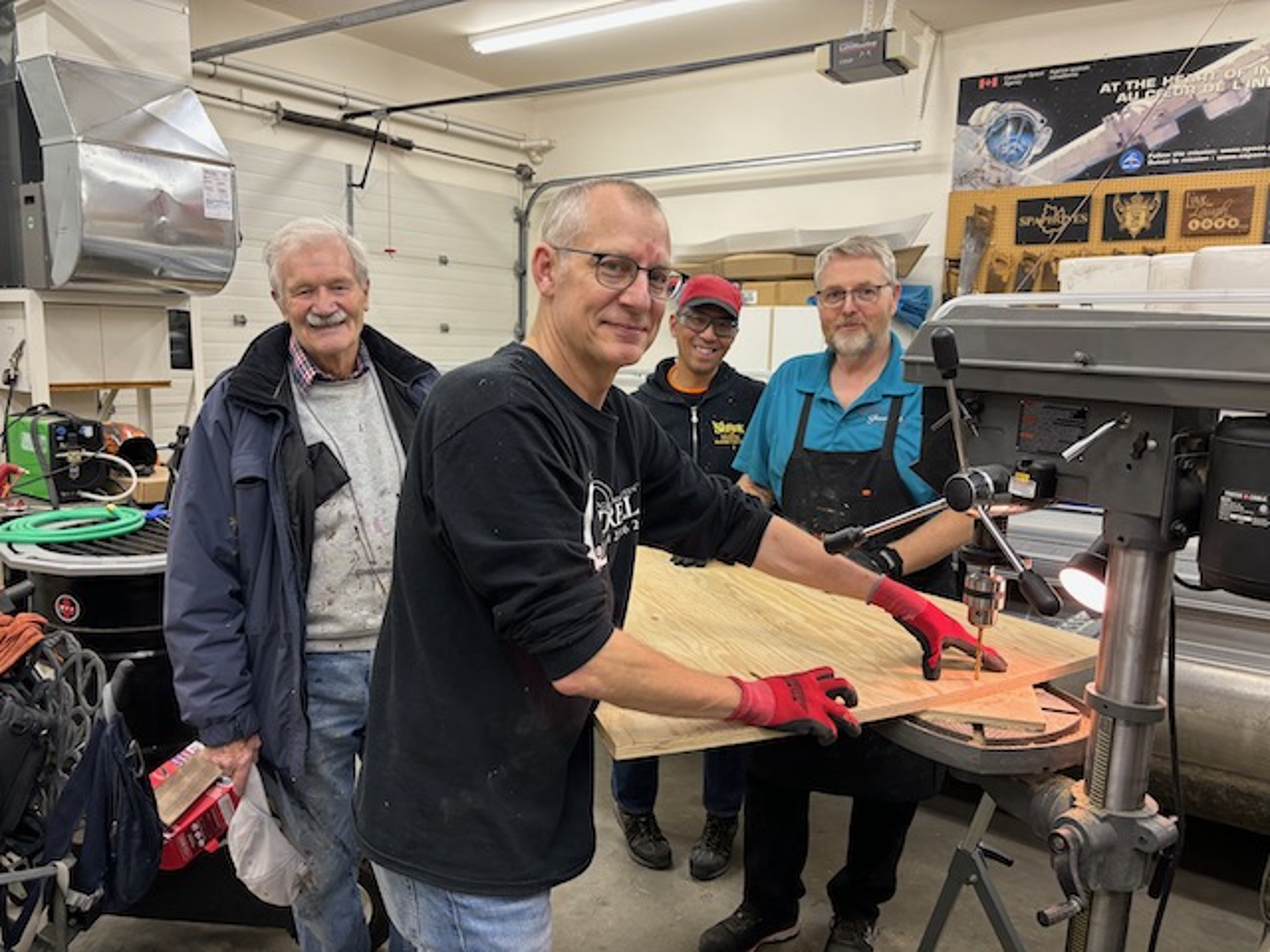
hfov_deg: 67.3
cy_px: 476
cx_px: 635
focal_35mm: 26
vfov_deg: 53.1
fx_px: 954
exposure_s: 1/60
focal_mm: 5.96
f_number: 1.6
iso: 125
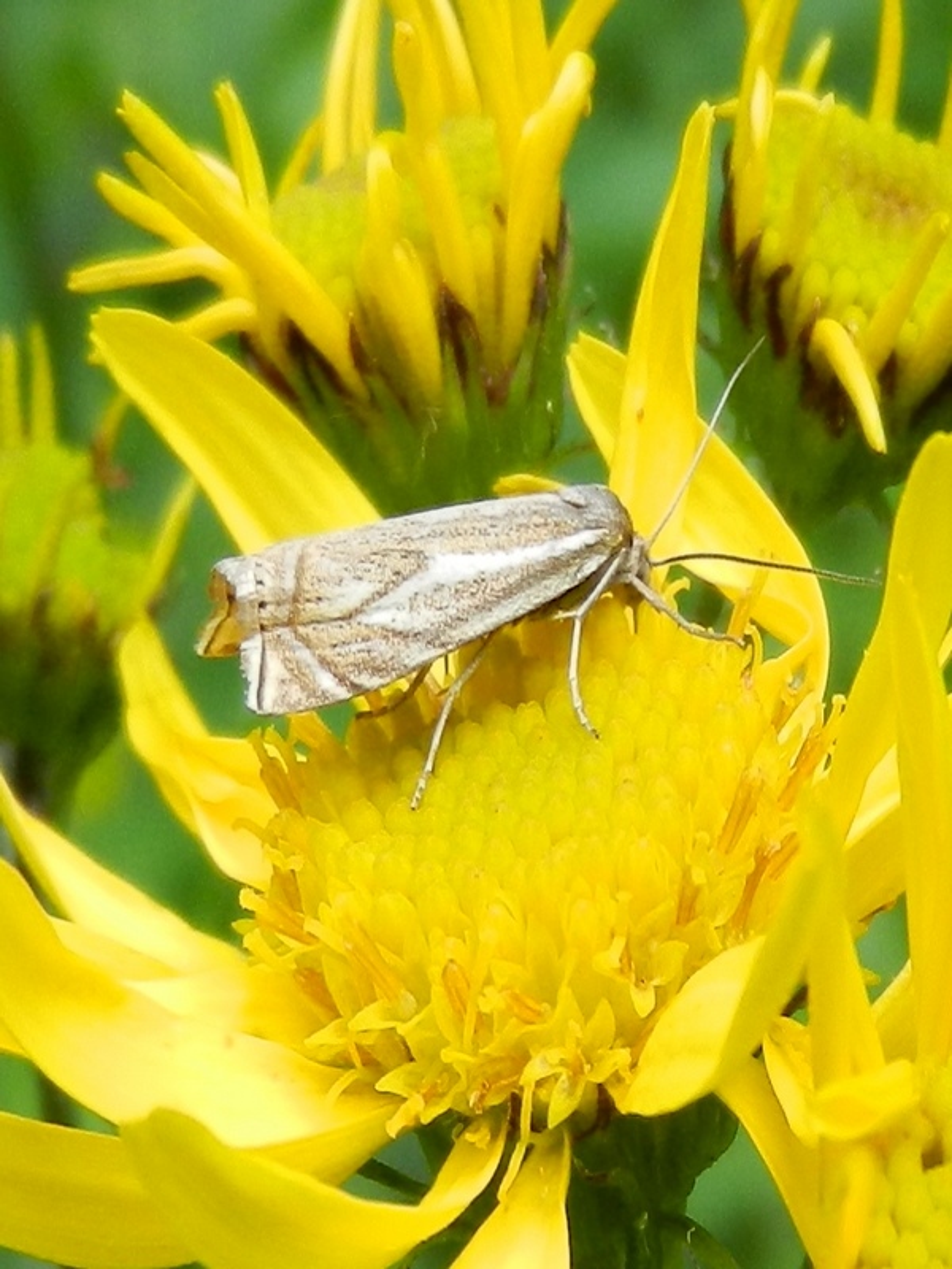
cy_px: 634
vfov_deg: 61.7
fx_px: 1063
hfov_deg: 48.2
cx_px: 476
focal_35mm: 29
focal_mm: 5.1
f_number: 3.6
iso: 160
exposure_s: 1/160
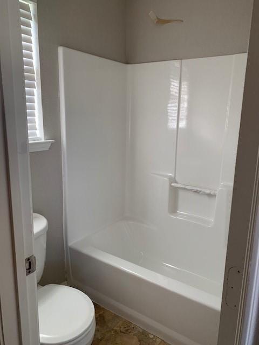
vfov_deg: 67.3
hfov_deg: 53.1
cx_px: 130
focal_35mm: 26
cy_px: 172
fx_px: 259
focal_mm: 4.25
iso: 200
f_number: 1.8
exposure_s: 1/60
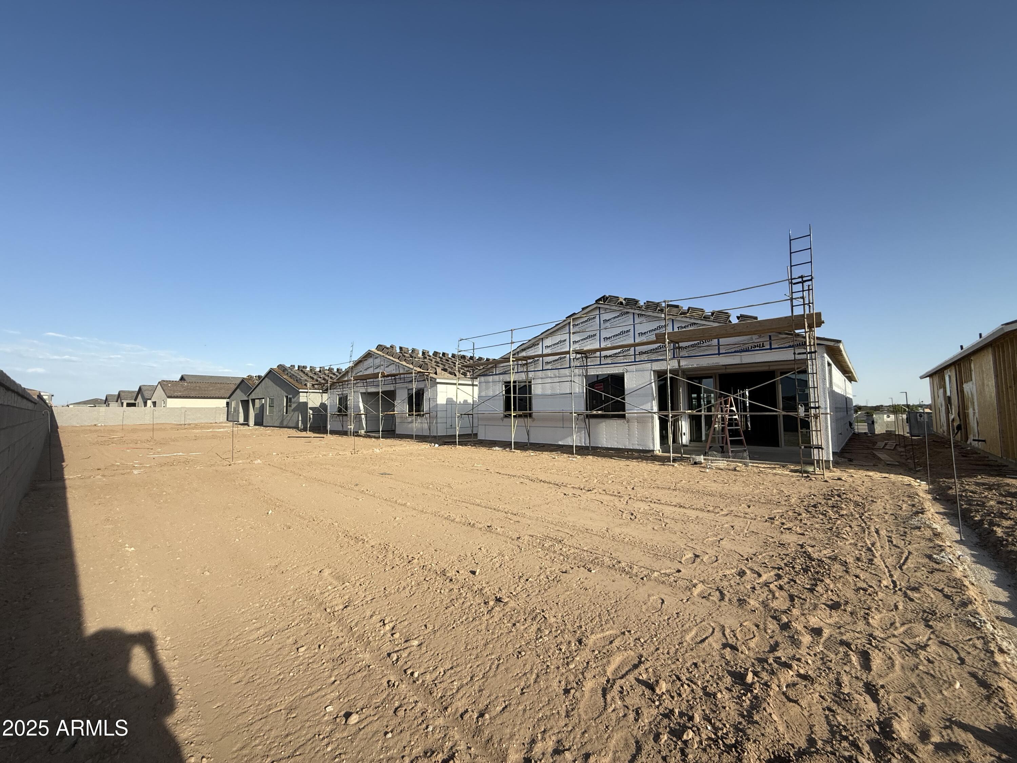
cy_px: 382
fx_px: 411
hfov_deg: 102.1
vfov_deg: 85.7
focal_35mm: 14
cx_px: 508
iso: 50
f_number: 2.2
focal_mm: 2.22
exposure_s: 1/1848
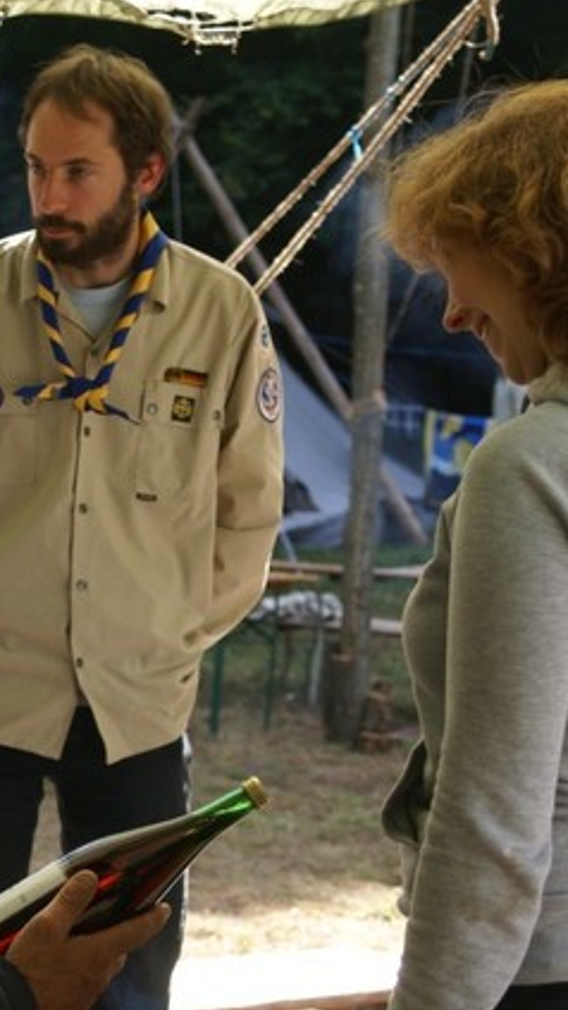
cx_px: 33
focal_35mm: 119
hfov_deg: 10.1
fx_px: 3186
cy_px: 504
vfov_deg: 18.0
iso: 100
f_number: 6.3
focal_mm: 50
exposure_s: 1/100
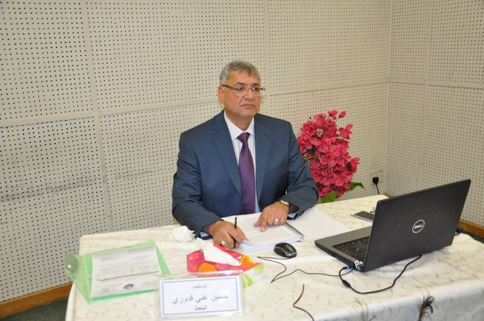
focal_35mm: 36
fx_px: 483
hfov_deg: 53.2
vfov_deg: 36.8
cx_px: 242
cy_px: 160
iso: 800
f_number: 4
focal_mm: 24
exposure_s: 1/80
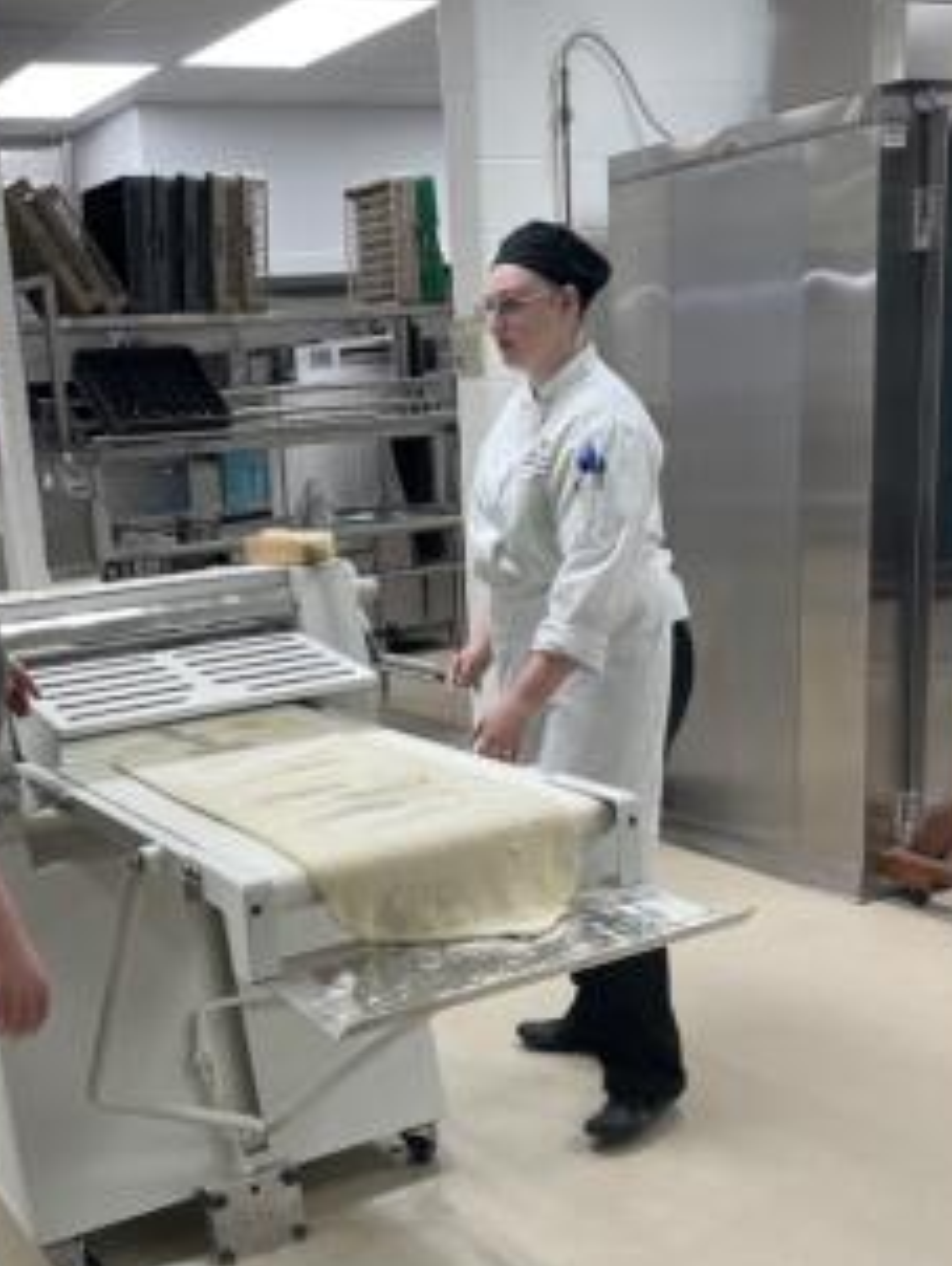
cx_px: 321
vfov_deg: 43.3
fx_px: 1575
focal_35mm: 43
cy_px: 826
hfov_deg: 33.4
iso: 100
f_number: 1.6
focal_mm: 4.2
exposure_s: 1/120
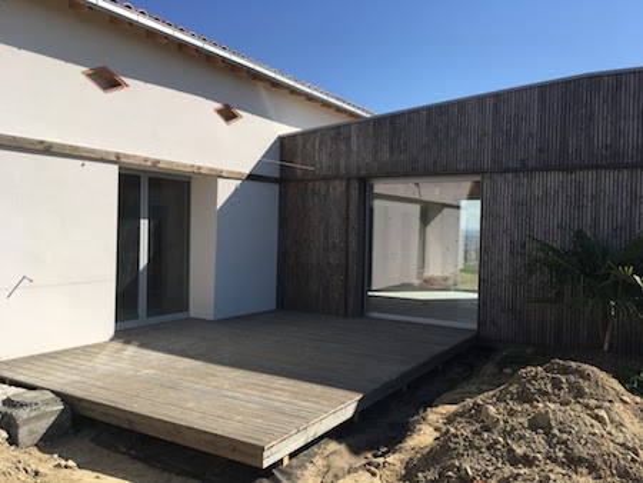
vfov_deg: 48.3
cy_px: 242
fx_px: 539
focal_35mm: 29
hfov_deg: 61.6
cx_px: 322
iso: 25
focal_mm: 4.15
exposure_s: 1/2198
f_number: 2.2
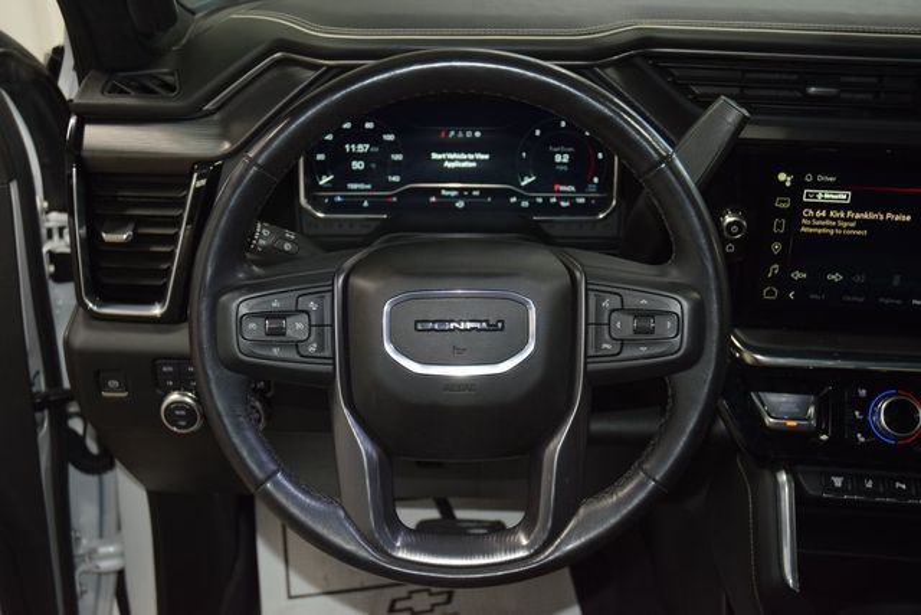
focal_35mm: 40
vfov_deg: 33.0
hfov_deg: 47.9
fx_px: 1036
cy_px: 308
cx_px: 460
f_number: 3.8
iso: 1250
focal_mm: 27
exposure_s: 1/80
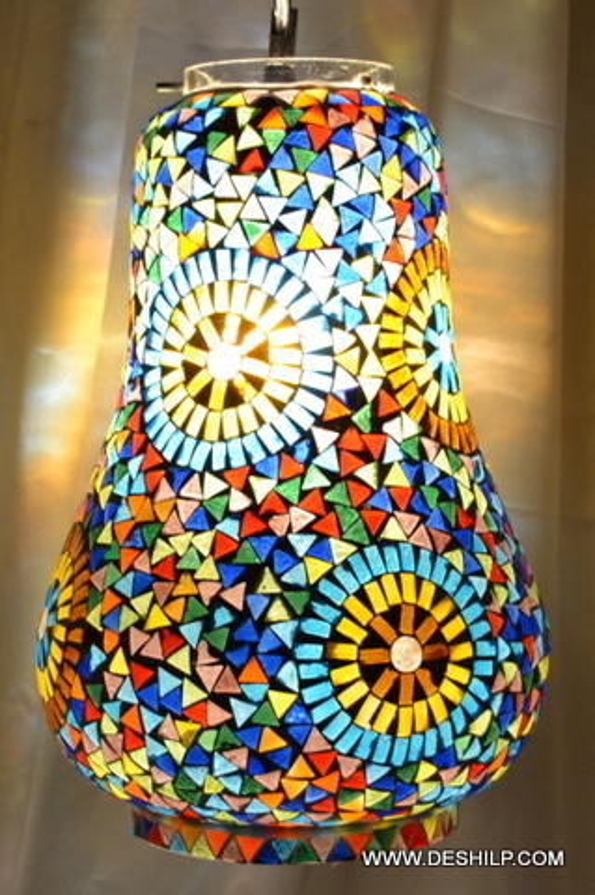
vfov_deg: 49.6
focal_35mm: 39
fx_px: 969
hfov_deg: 34.1
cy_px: 448
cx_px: 298
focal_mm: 26
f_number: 4.2
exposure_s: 1/50
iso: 400
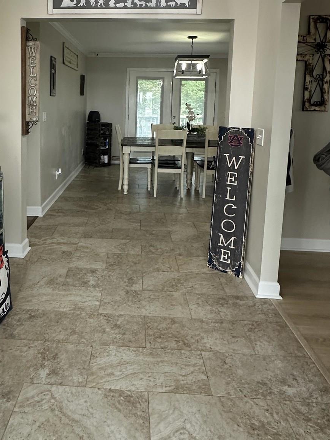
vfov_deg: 61.6
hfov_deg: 48.9
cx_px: 109
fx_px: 356
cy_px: 140
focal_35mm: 28
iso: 250
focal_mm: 2.22
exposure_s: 1/120
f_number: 2.2
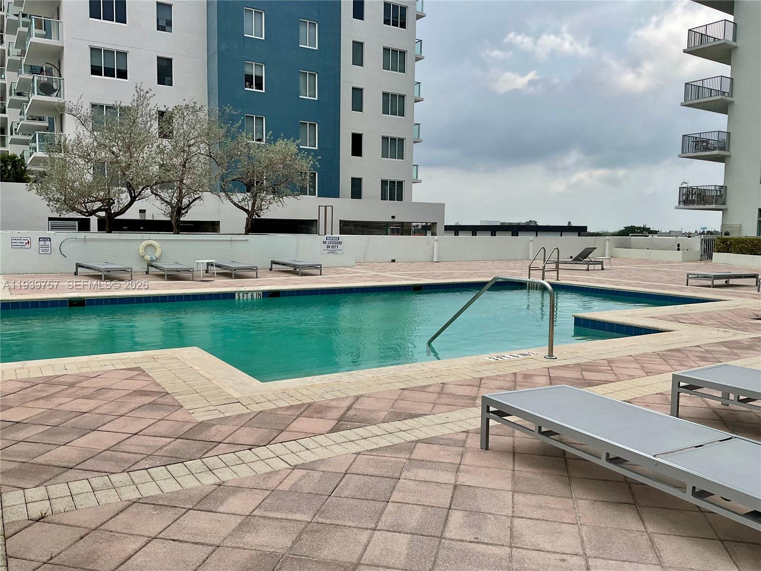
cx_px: 380
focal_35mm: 29
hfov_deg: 61.7
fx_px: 638
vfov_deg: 48.2
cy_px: 286
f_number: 1.8
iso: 16
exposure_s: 1/1984
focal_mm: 3
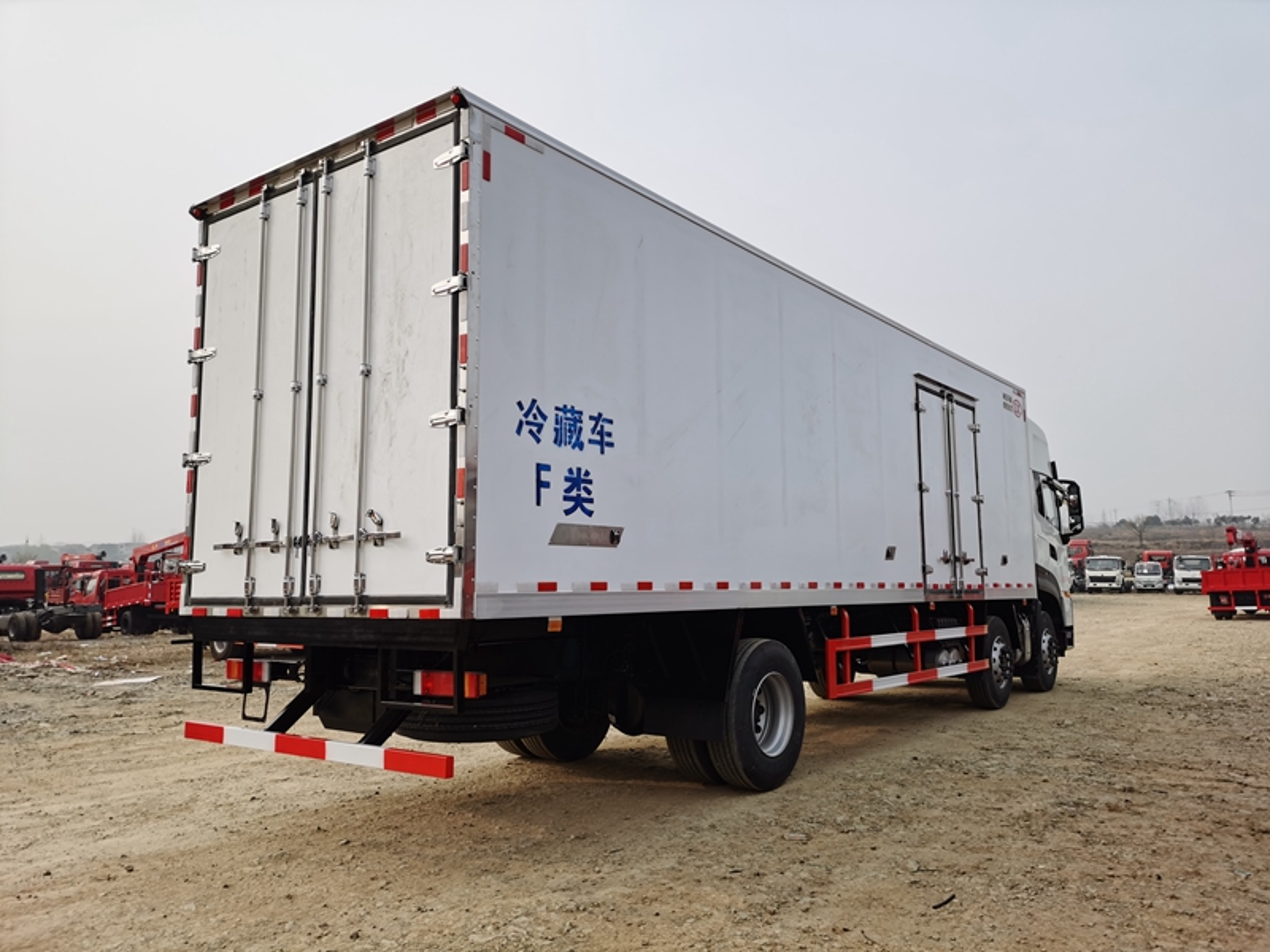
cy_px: 476
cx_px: 635
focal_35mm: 27
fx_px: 991
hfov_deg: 65.3
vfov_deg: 51.4
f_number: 1.8
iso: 50
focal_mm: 5.58
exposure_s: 1/1299
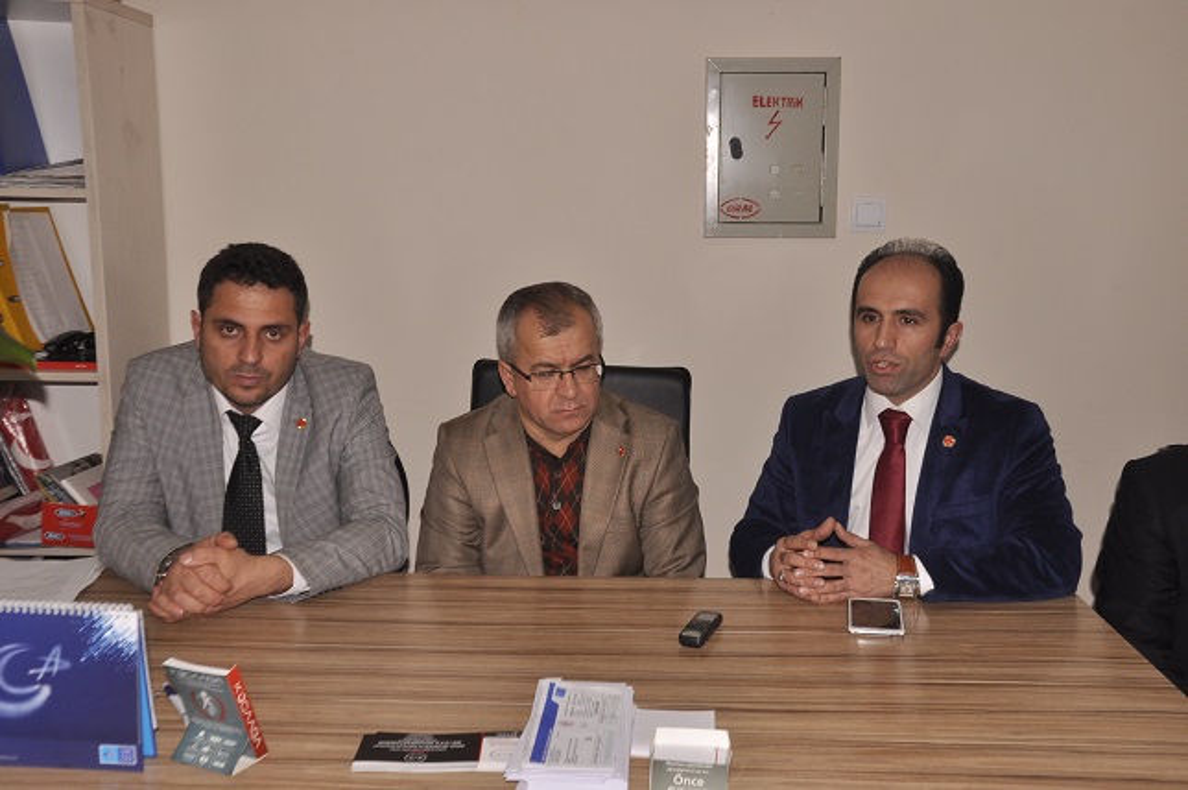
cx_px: 594
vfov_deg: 35.4
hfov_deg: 51.3
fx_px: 1236
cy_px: 395
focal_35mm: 38
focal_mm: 25
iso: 640
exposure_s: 1/125
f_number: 6.3
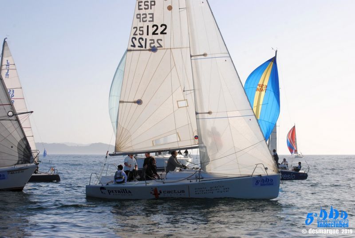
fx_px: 815
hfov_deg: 24.6
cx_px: 178
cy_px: 119
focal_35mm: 82
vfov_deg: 16.6
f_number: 9
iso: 100
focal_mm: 55
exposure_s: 1/320
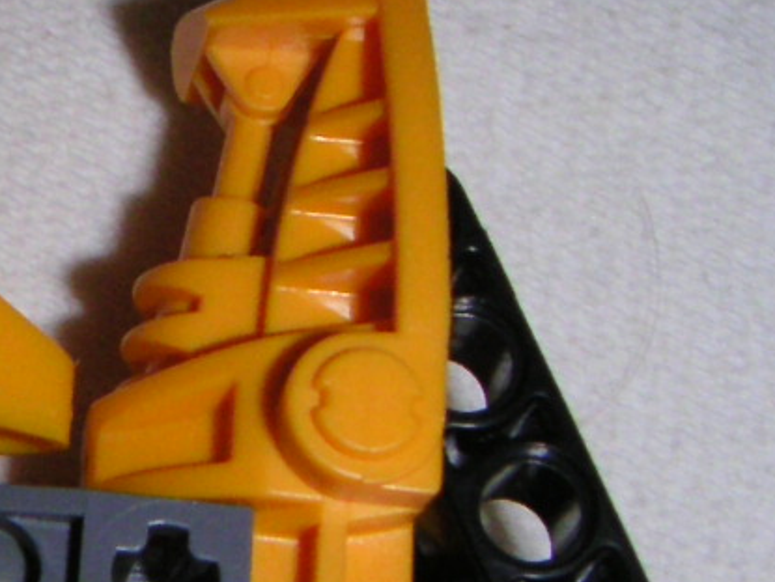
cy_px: 575
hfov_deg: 15.8
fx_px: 2555
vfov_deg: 12.9
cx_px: -407
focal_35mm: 114
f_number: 6.7
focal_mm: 4.8
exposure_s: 1/45
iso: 200
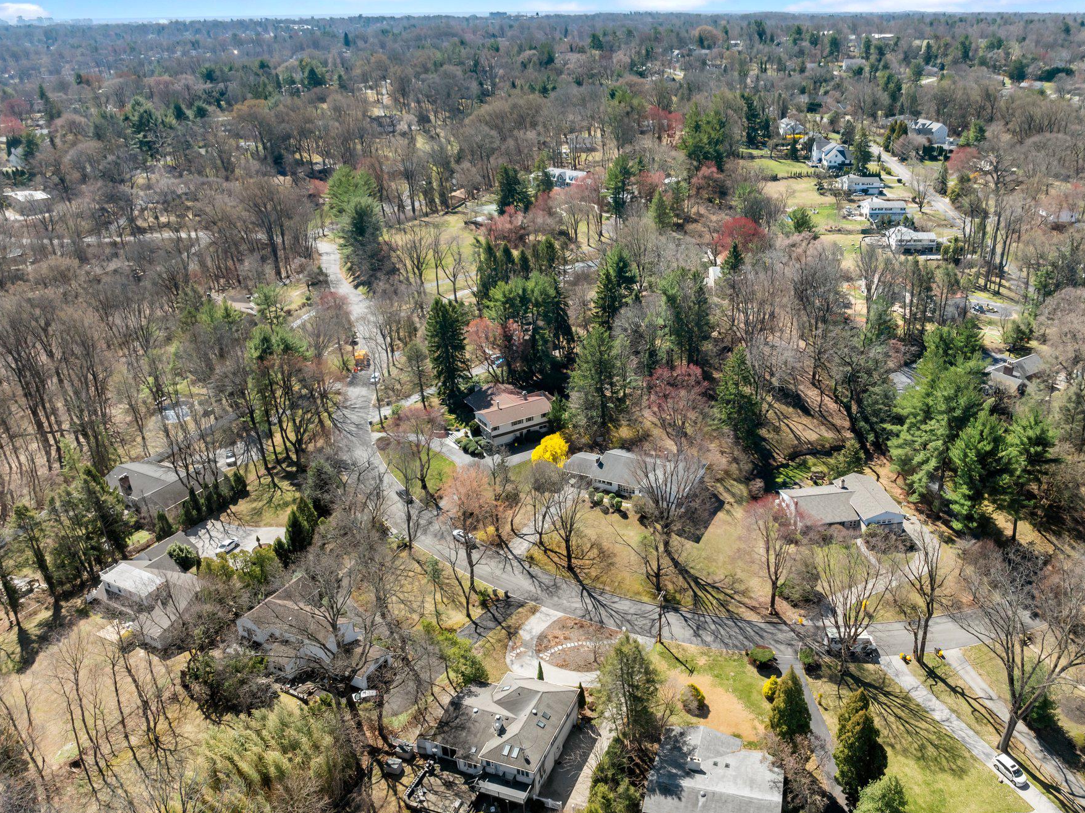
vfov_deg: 49.6
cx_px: 612
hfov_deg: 63.2
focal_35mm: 28
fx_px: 877
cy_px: 462
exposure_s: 1/2500
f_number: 2.8
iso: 290
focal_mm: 12.29
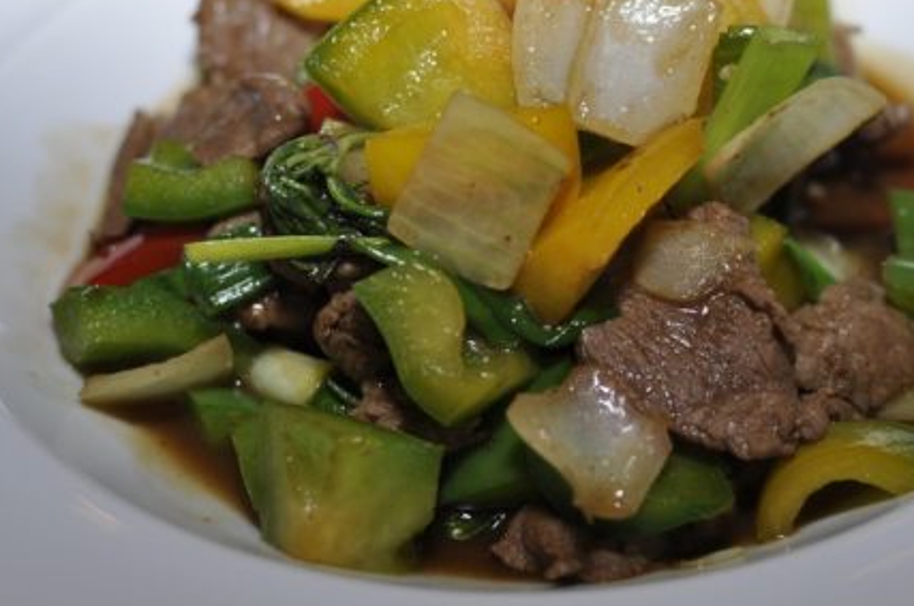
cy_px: 226
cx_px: 527
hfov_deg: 25.8
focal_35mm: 79
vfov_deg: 17.2
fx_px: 1996
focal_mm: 35
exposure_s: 1/60
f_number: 4
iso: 200
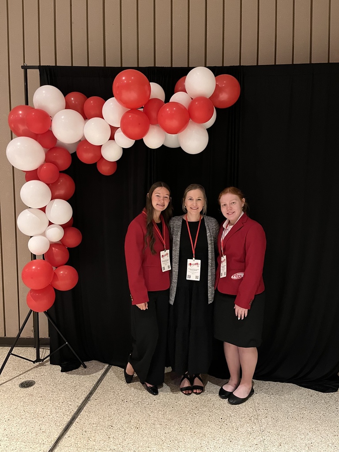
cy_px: 226
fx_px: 339
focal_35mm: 26
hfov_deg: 53.1
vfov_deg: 67.3
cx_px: 170
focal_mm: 5.1
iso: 800
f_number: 1.6
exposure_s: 1/30
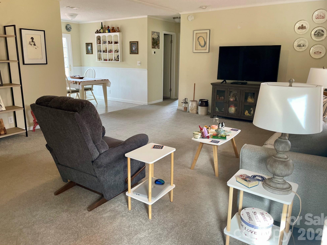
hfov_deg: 65.3
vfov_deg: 51.3
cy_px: 119
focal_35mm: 27
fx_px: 255
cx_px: 164
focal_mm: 4.2
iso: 125
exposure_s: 1/60
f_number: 1.6
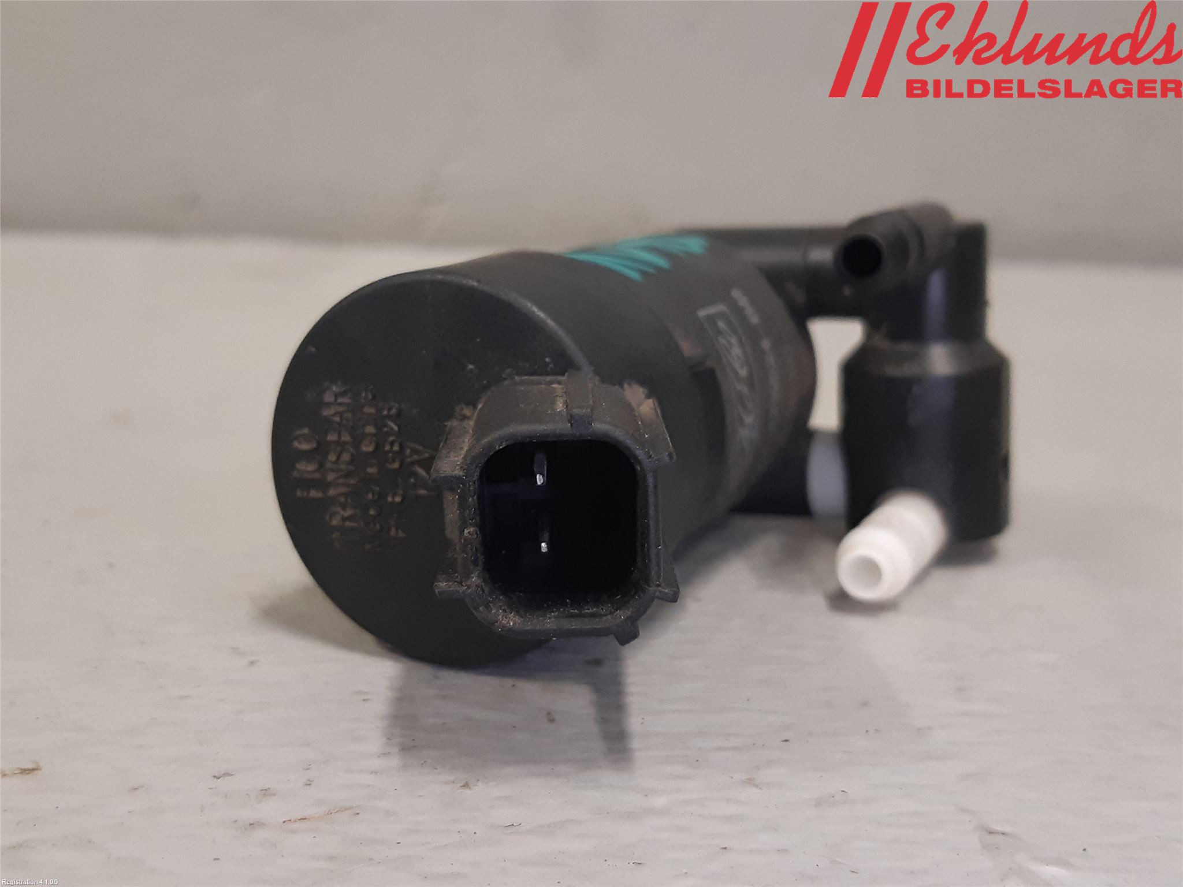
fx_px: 889
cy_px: 444
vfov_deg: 53.1
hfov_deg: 67.3
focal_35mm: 26
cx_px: 592
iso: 160
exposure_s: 1/50
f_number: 1.7
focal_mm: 3.93
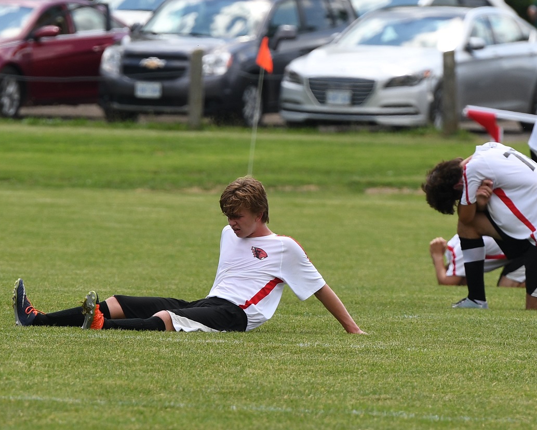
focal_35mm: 339
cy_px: 215
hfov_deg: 5.7
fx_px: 5387
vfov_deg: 4.6
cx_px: 307
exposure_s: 1/1000
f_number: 4
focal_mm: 200
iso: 140
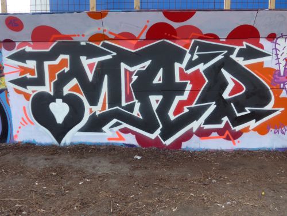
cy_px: 108
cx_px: 144
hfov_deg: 61.7
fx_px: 240
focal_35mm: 29
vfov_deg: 48.2
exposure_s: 1/80
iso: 80
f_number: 2
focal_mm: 6
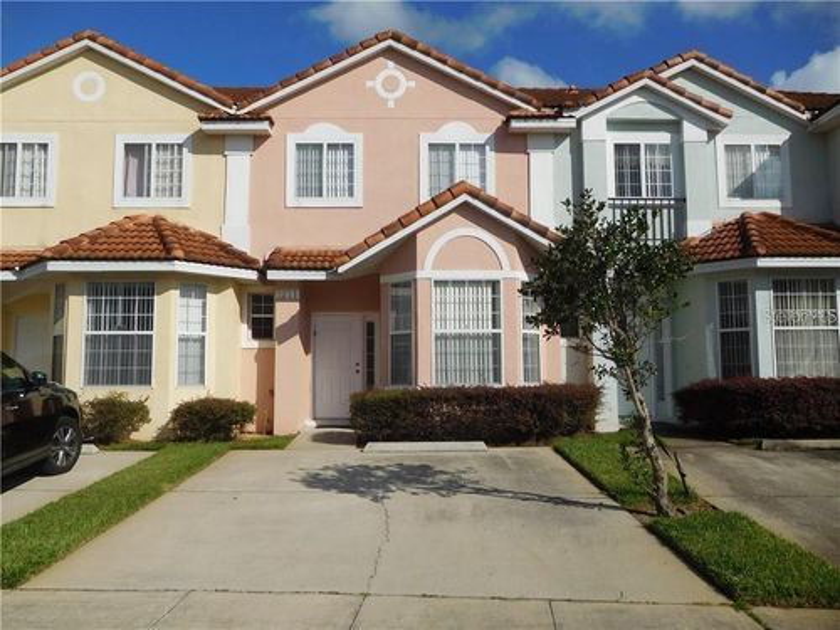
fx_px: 679
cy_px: 315
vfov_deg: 49.7
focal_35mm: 28
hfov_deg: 63.4
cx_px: 420
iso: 125
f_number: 7
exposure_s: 1/800
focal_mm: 5
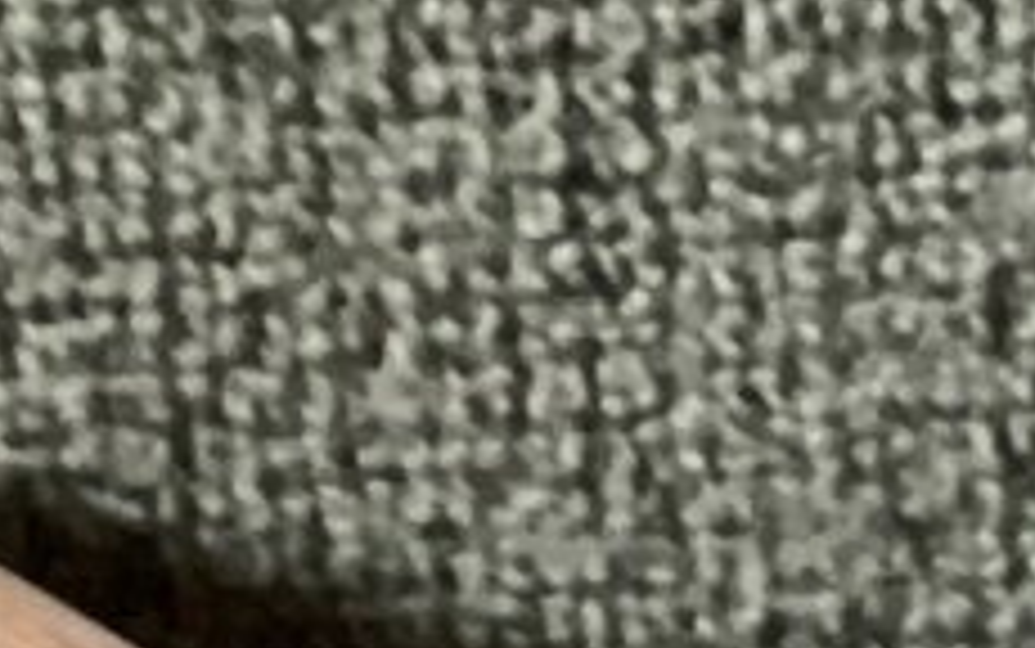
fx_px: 6096
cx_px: 1330
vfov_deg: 5.5
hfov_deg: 9.5
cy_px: 2225
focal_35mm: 216
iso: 400
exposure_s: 1/25
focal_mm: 3.3
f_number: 2.4
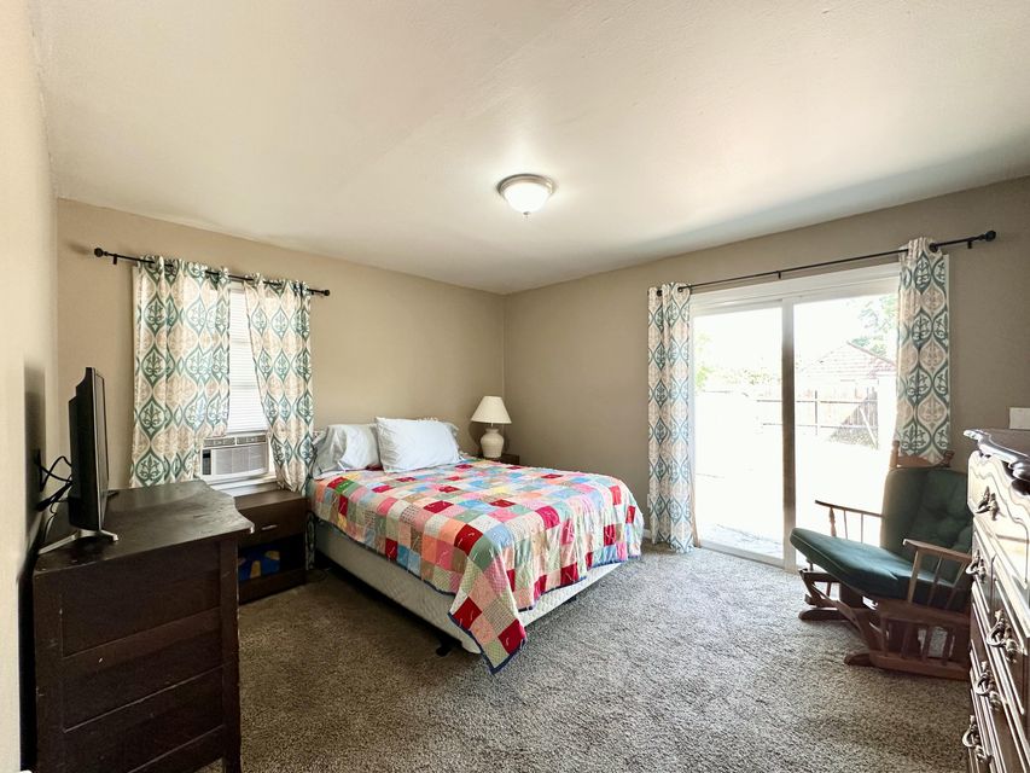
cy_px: 386
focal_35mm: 14
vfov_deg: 85.7
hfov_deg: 102.1
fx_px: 417
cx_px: 515
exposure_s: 1/120
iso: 200
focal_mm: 2.22
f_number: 2.2
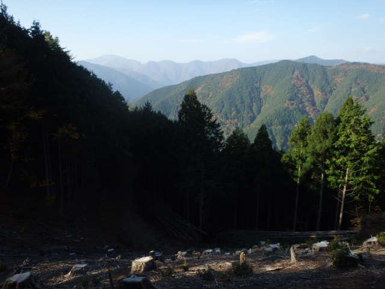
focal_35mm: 28
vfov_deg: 49.7
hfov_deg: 63.4
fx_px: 311
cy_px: 144
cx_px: 192
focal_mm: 5
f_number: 3.9
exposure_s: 1/500
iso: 125
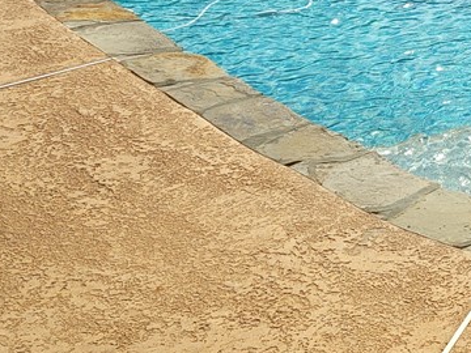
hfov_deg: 24.1
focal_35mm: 74
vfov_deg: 18.8
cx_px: 552
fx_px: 1007
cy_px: -76
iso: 40
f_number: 1.8
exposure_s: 1/5000
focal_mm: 5.4
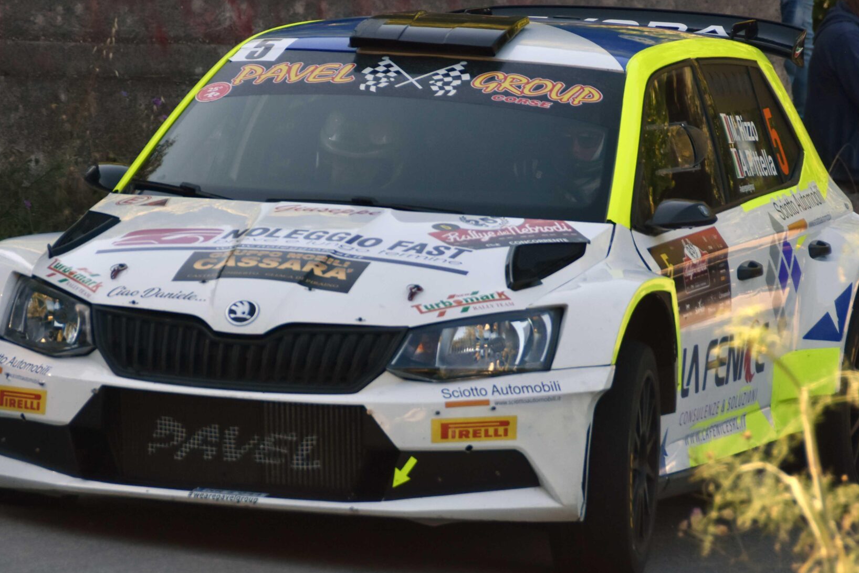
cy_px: 292
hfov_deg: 4.5
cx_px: 353
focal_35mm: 458
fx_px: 10923
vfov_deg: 3.0
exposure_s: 1/1250
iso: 500
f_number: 5.6
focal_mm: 195
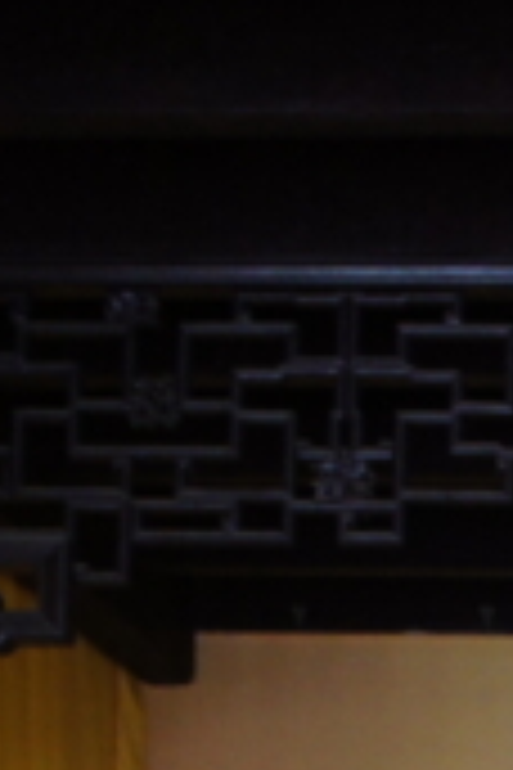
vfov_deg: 13.7
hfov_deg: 9.2
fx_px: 2992
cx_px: 1012
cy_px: 1175
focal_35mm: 140
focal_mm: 20
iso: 1000
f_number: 4
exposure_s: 1/30
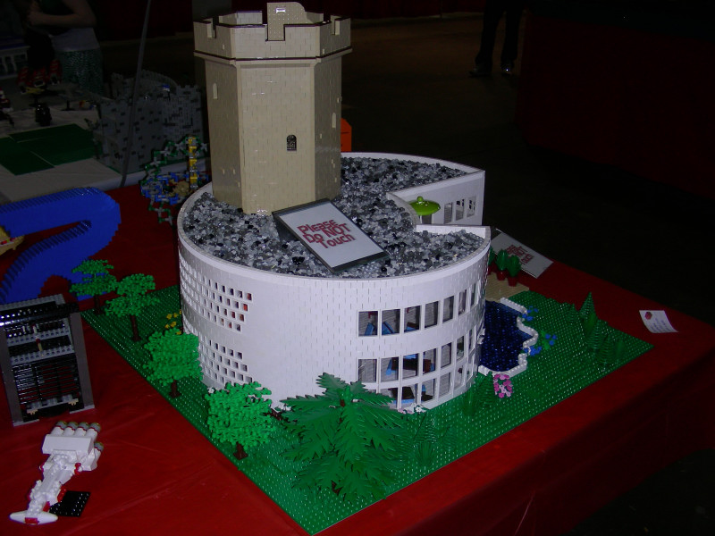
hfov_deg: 49.0
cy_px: 268
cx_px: 358
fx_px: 785
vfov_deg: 37.7
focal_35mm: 38
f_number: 3.5
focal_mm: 6.3
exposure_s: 1/60.1
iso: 50
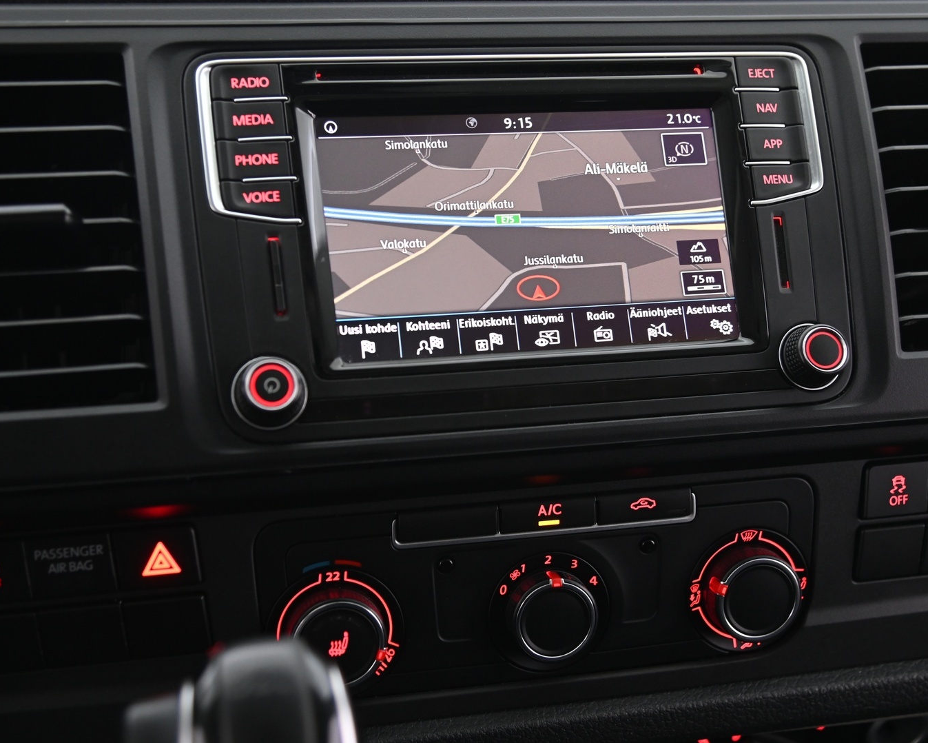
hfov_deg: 36.0
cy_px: 372
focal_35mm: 52
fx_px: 1428
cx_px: 469
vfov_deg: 29.1
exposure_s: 1/15
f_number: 4
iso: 2000
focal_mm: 46
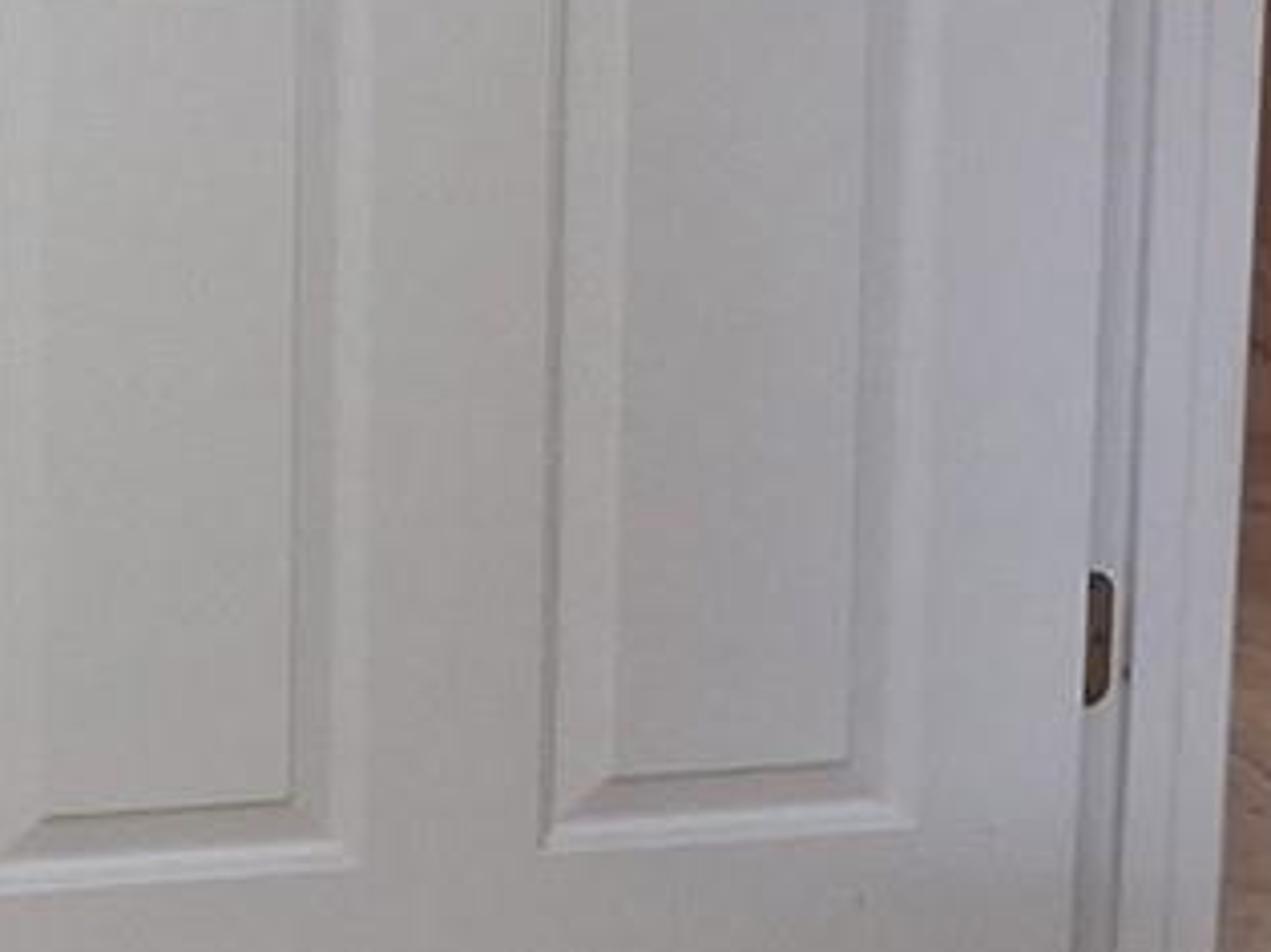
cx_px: -464
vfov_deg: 10.3
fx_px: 5028
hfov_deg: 13.8
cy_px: -601
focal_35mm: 137
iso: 320
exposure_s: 1/100
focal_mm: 4
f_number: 1.8
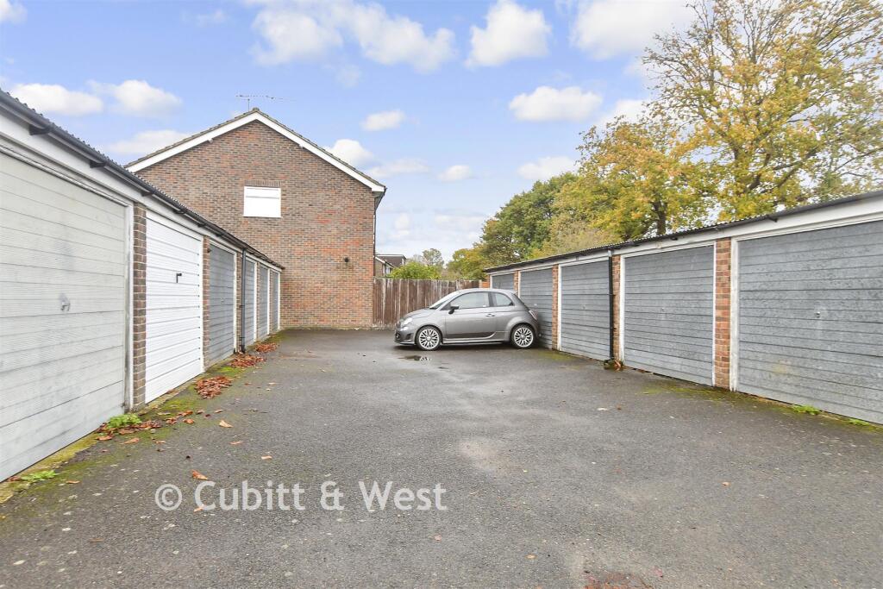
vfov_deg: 67.4
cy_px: 294
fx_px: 442
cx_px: 442
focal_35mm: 18
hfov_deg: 90.0
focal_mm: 12
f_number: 8
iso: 160
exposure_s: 1/15
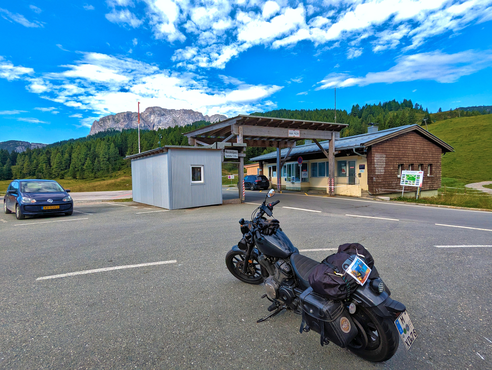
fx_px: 228
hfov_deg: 94.4
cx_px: 246
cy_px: 185
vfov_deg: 78.2
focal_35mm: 16
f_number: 2.2
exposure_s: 1/845
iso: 49
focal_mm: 2.35
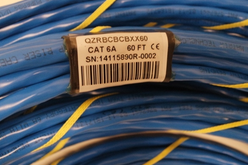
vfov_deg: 40.0
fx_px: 227
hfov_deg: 57.2
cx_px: 129
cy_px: 79
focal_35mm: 33
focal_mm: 9
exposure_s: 1/30
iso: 1600
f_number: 3.5
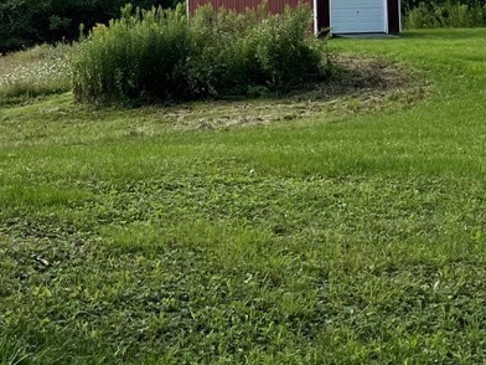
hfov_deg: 27.1
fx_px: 955
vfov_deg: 20.3
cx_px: 6
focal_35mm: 68
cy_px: -63
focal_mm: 5.7
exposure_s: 1/5319
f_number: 1.5
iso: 50
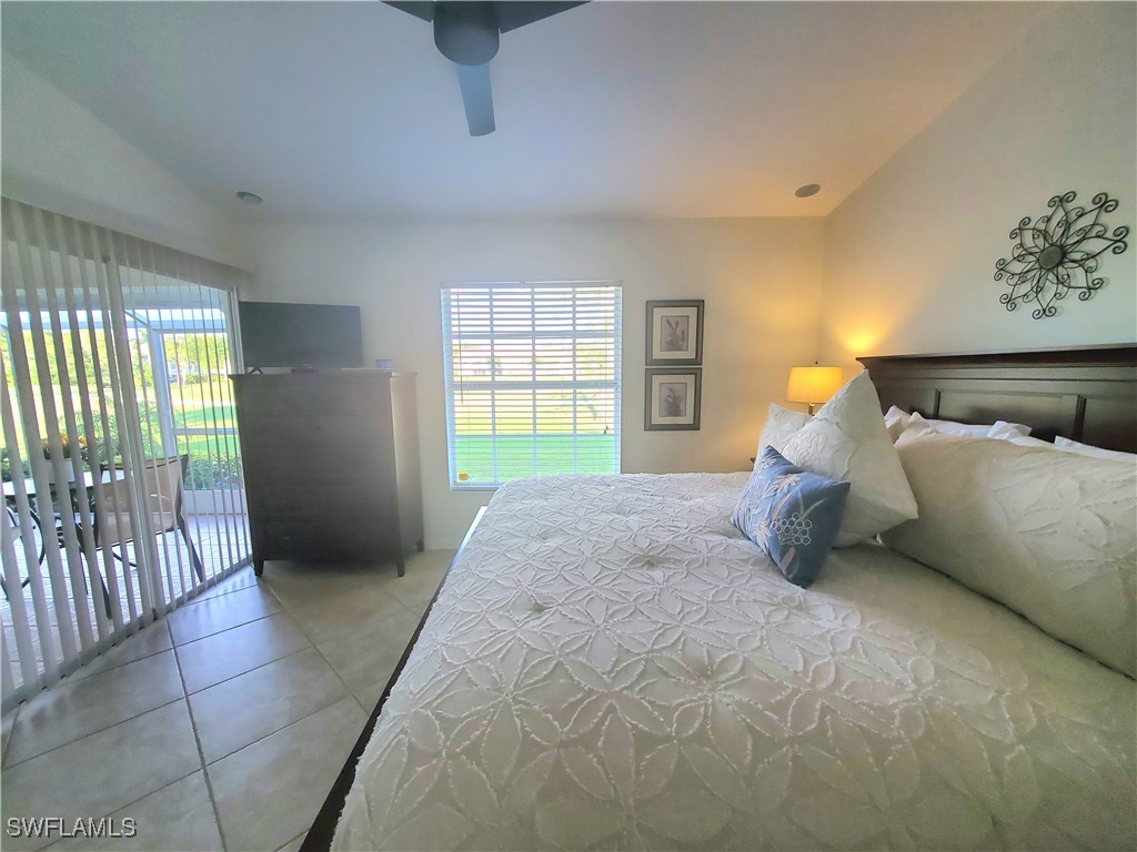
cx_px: 568
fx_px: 427
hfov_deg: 106.2
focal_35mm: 13
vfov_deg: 89.9
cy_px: 426
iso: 64
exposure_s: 1/60.2
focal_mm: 1.8
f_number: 2.2
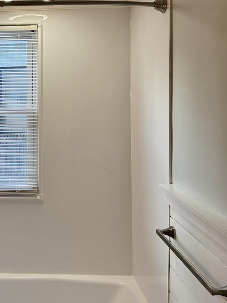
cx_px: -3
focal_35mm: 49
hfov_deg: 27.8
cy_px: 102
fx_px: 428
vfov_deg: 38.5
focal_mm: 6.76
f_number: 1.78
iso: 100
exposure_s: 1/120
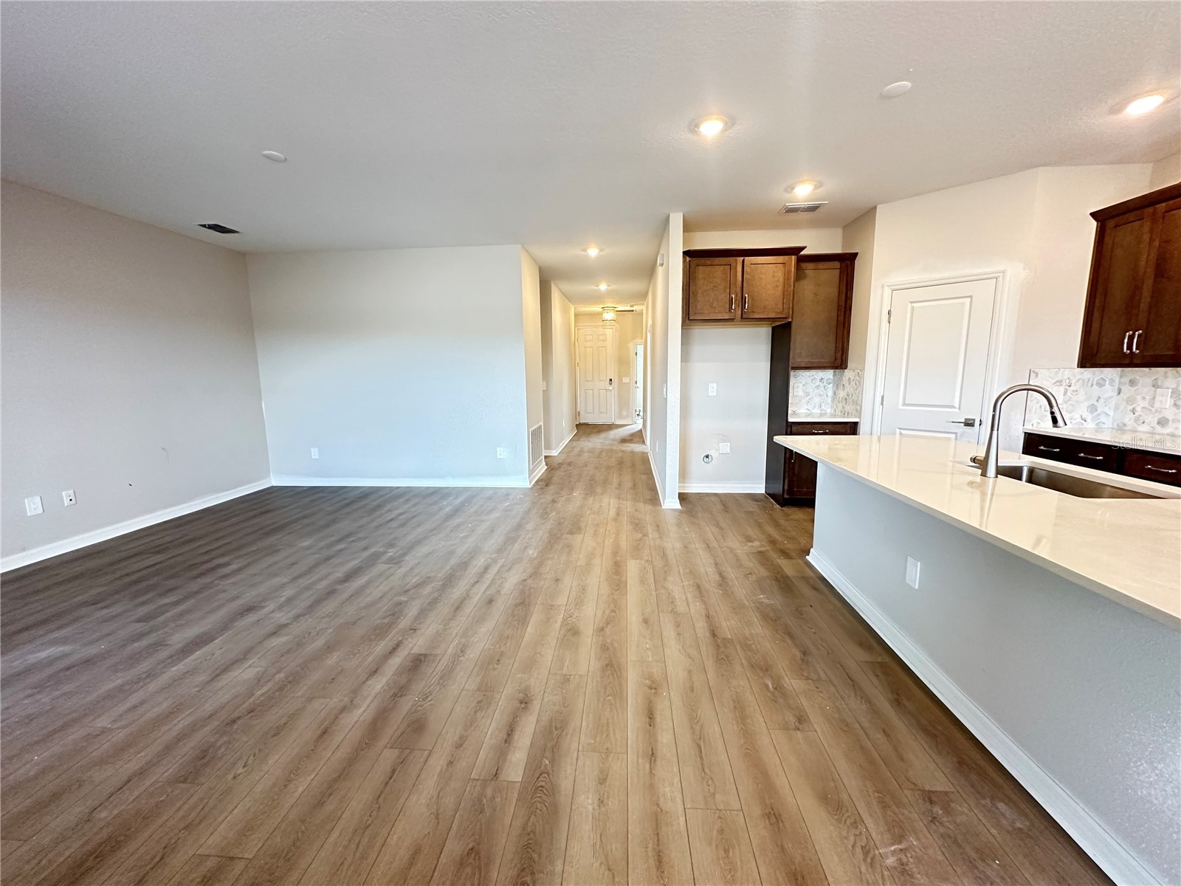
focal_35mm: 14
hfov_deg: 102.1
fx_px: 478
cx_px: 590
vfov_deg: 85.7
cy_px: 443
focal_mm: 2.22
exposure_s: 1/60
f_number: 2.2
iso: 400
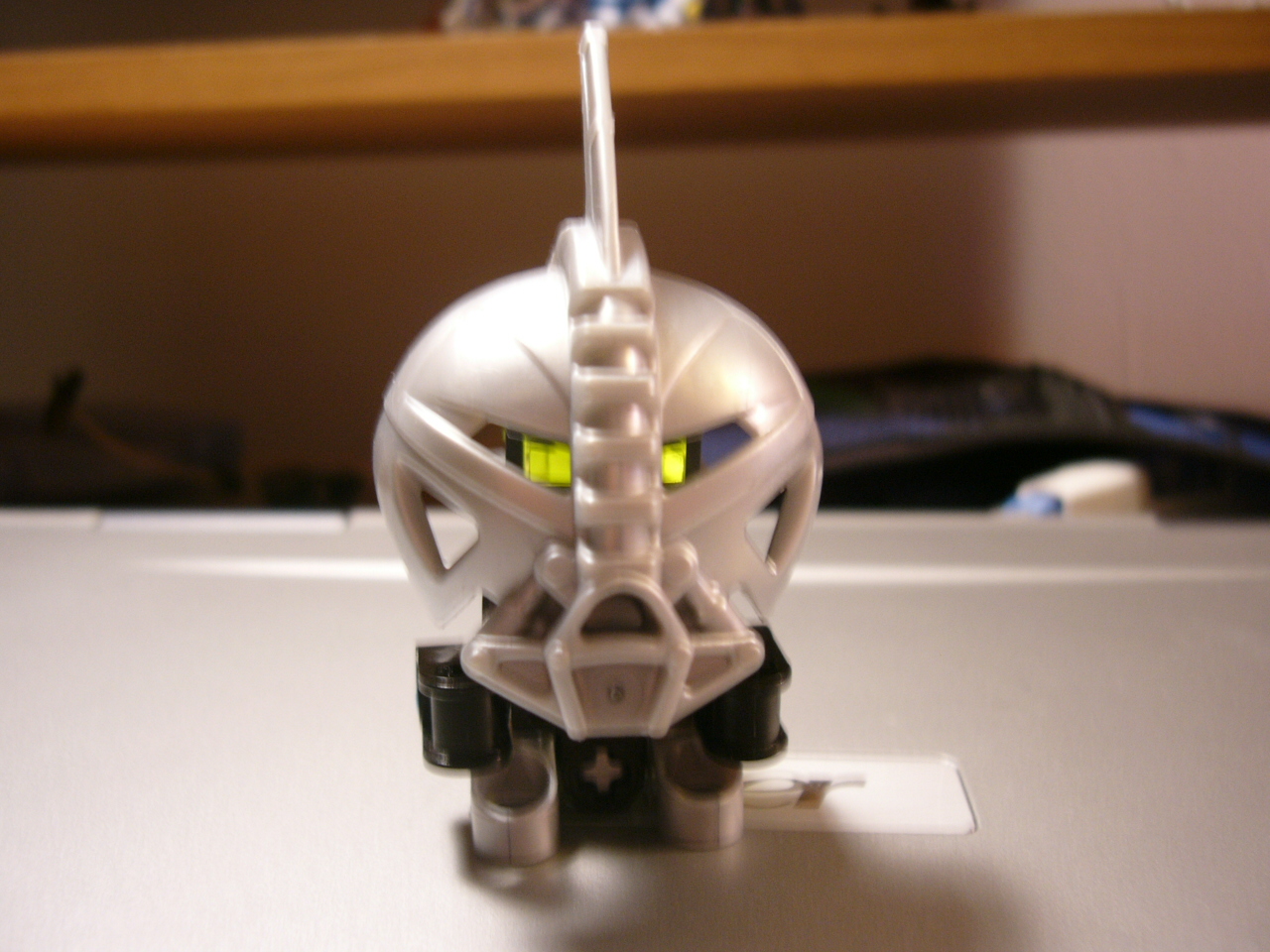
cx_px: 635
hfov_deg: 52.6
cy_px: 476
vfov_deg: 40.7
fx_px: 1284
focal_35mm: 35
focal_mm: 5.8
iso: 50
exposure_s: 1/8
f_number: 2.8
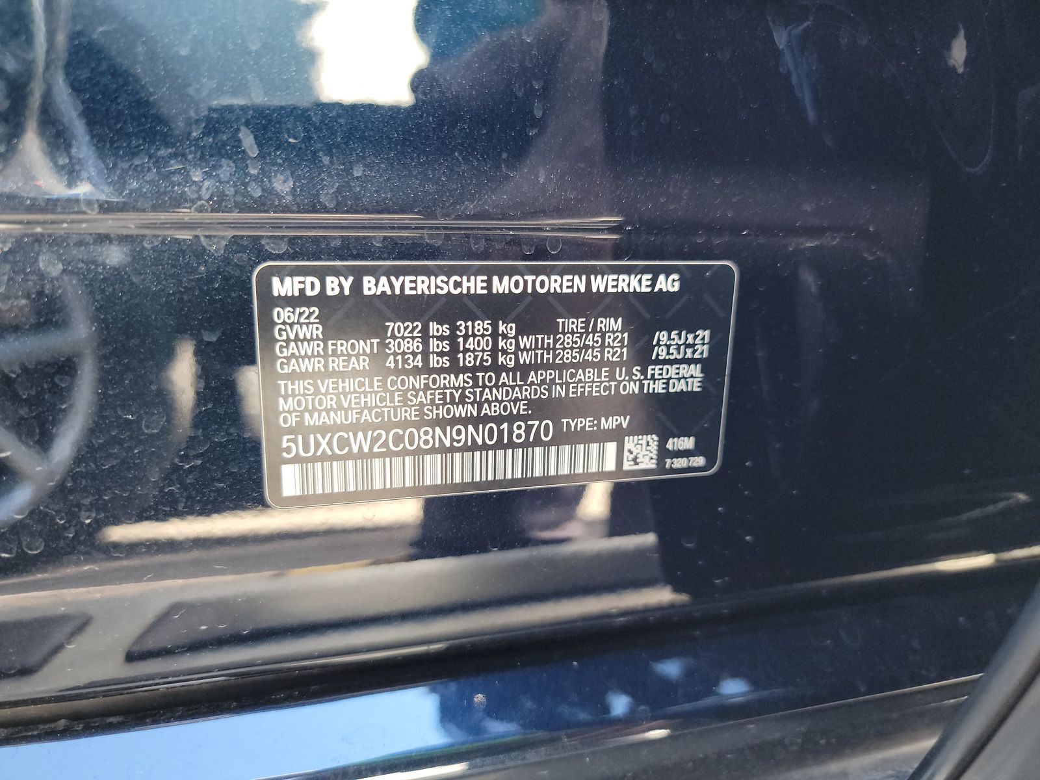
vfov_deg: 56.8
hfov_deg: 71.6
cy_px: 390
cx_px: 520
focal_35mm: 24
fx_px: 721
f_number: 1.8
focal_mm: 6.7
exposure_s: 1/59
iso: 995
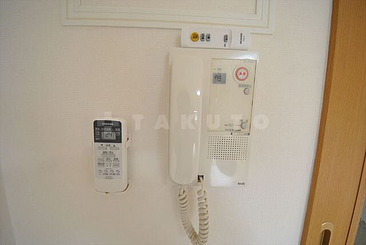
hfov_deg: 112.6
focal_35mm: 12
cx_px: 183
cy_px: 122
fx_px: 122
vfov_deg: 90.1
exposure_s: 1/125
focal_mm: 8
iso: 800
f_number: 5.6
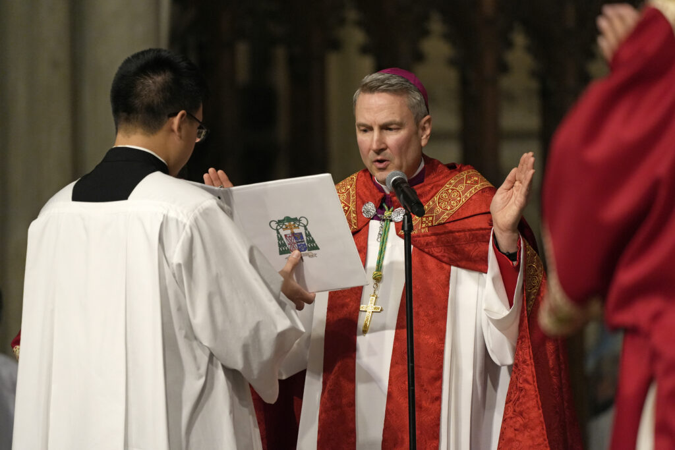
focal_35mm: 348
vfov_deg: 4.0
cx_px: 338
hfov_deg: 5.9
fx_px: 6525
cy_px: 225
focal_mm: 348
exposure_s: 1/320
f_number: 5.6
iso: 4000
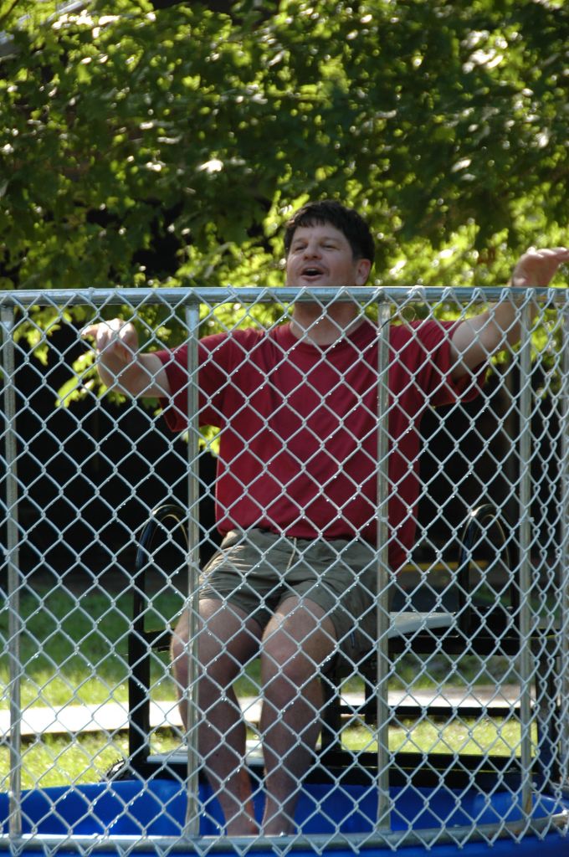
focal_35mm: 180
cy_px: 428
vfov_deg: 11.4
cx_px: 284
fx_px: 4279
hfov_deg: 7.6
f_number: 5.6
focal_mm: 120
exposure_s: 1/160
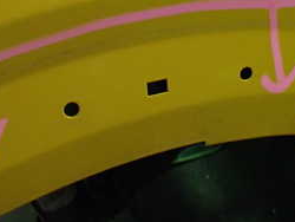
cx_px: 214
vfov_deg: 20.1
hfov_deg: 26.7
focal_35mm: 72
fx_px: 614
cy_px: 20
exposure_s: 1/60
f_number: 2.3
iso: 800
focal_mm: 5.4
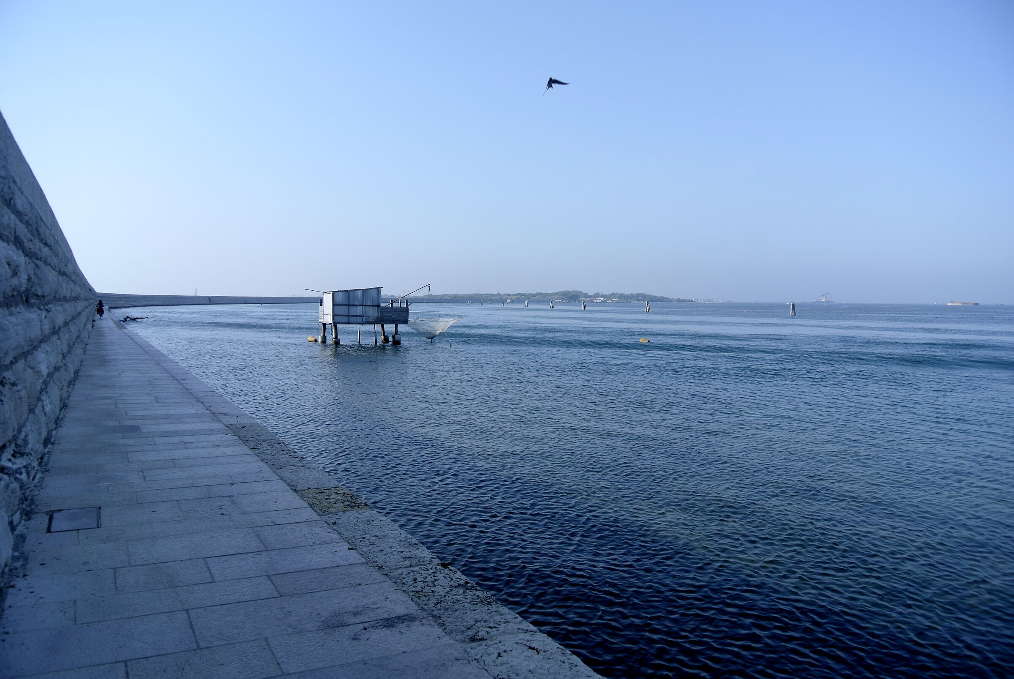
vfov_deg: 48.1
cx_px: 507
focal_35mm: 27
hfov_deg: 67.3
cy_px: 340
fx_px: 761
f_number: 4.5
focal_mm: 10
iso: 100
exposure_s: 1/640
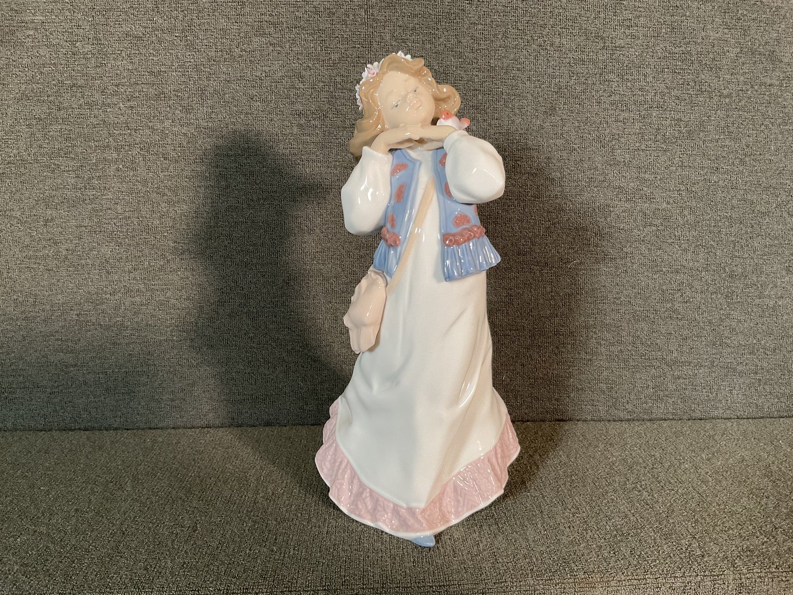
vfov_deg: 48.2
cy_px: 298
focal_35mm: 29
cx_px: 396
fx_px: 664
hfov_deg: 61.7
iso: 100
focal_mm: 3
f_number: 1.8
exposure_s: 1/60
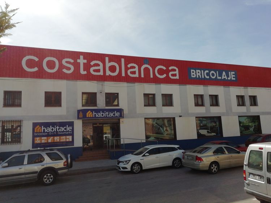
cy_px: 102
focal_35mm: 26
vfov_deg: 53.1
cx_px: 136
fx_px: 204
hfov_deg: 67.3
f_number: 2.2
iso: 50
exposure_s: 1/1742
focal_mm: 3.46
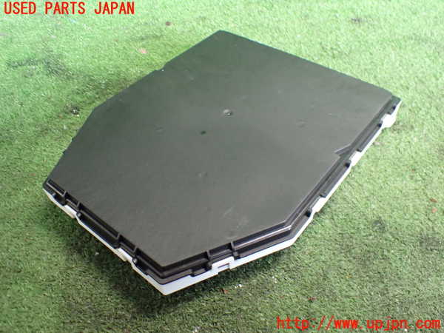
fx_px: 385
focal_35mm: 30
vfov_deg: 46.8
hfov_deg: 60.0
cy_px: 166
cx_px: 222
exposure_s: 1/40
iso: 800
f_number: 2.3
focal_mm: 5.4
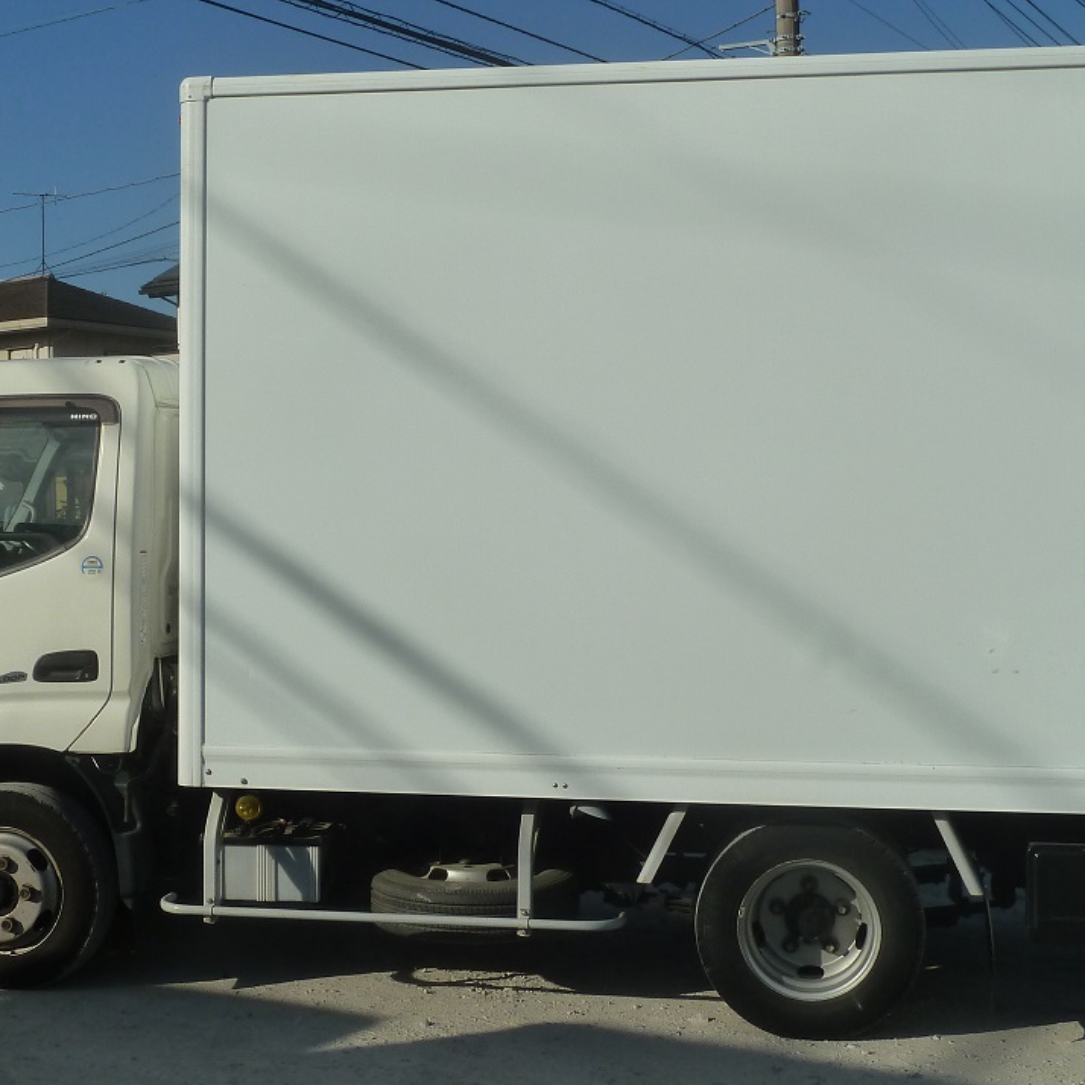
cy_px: 530
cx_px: 467
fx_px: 1844
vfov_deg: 32.8
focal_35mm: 52
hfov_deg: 32.7
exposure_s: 1/800
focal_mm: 5.7
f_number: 5.6
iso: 125
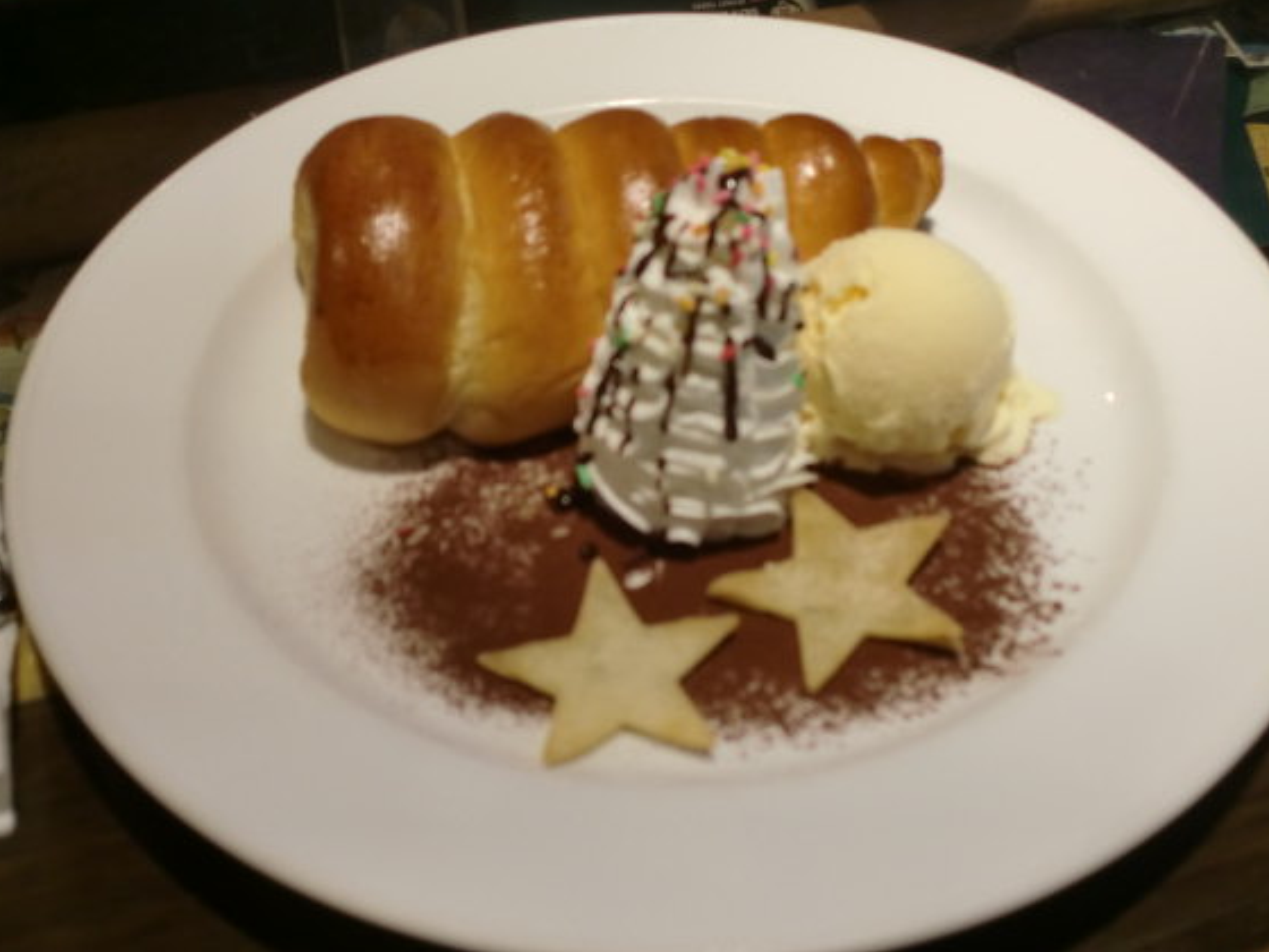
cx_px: 673
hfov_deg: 46.8
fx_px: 1466
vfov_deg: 36.0
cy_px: 483
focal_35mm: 40
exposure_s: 1/60
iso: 125
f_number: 3.1
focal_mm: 6.3
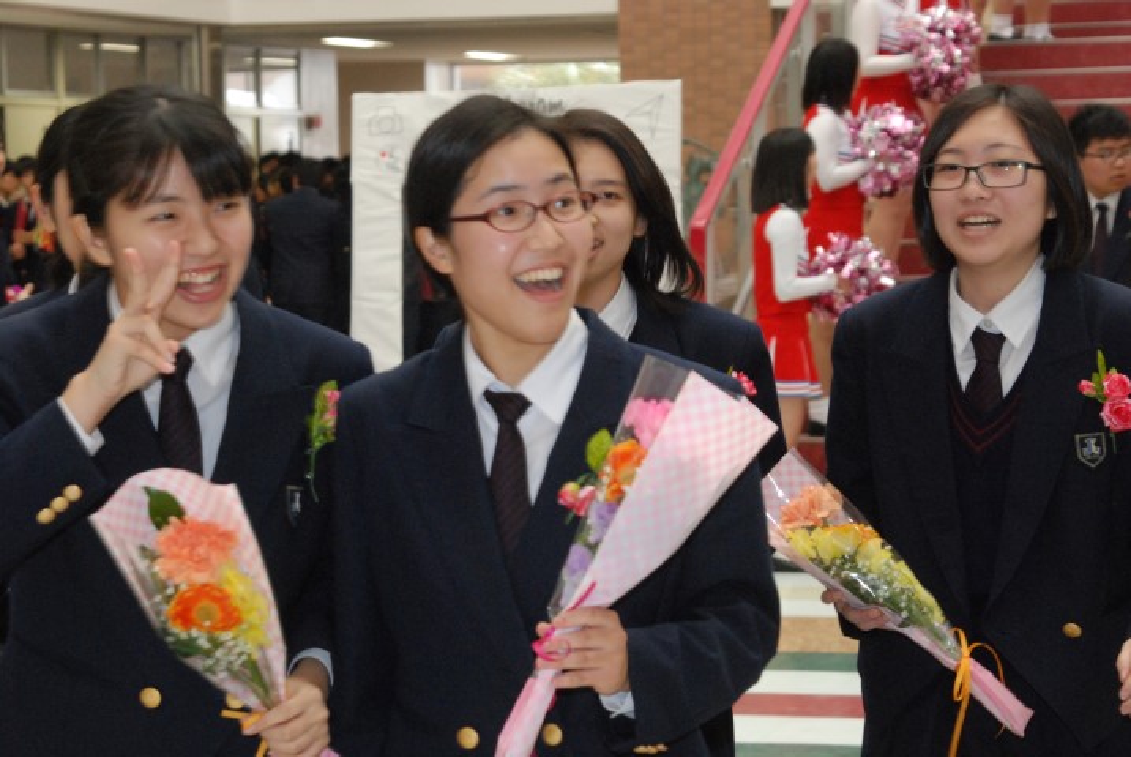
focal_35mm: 117
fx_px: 3680
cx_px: 566
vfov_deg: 11.7
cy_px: 378
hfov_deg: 17.5
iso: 1600
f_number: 6.3
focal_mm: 78
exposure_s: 1/80
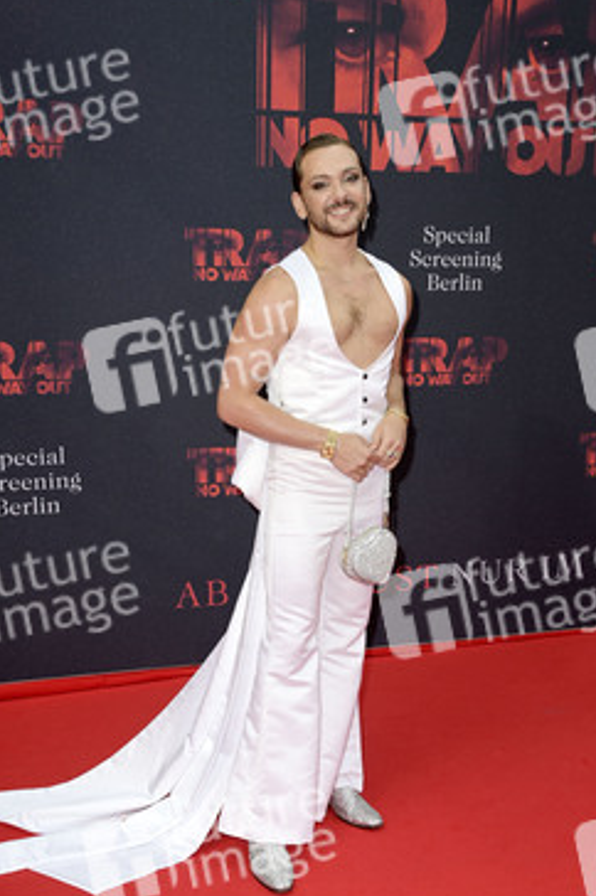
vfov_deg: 44.5
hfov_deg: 30.5
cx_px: 281
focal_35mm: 44
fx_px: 1095
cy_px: 478
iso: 250
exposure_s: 1/250
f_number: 6.3
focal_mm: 40
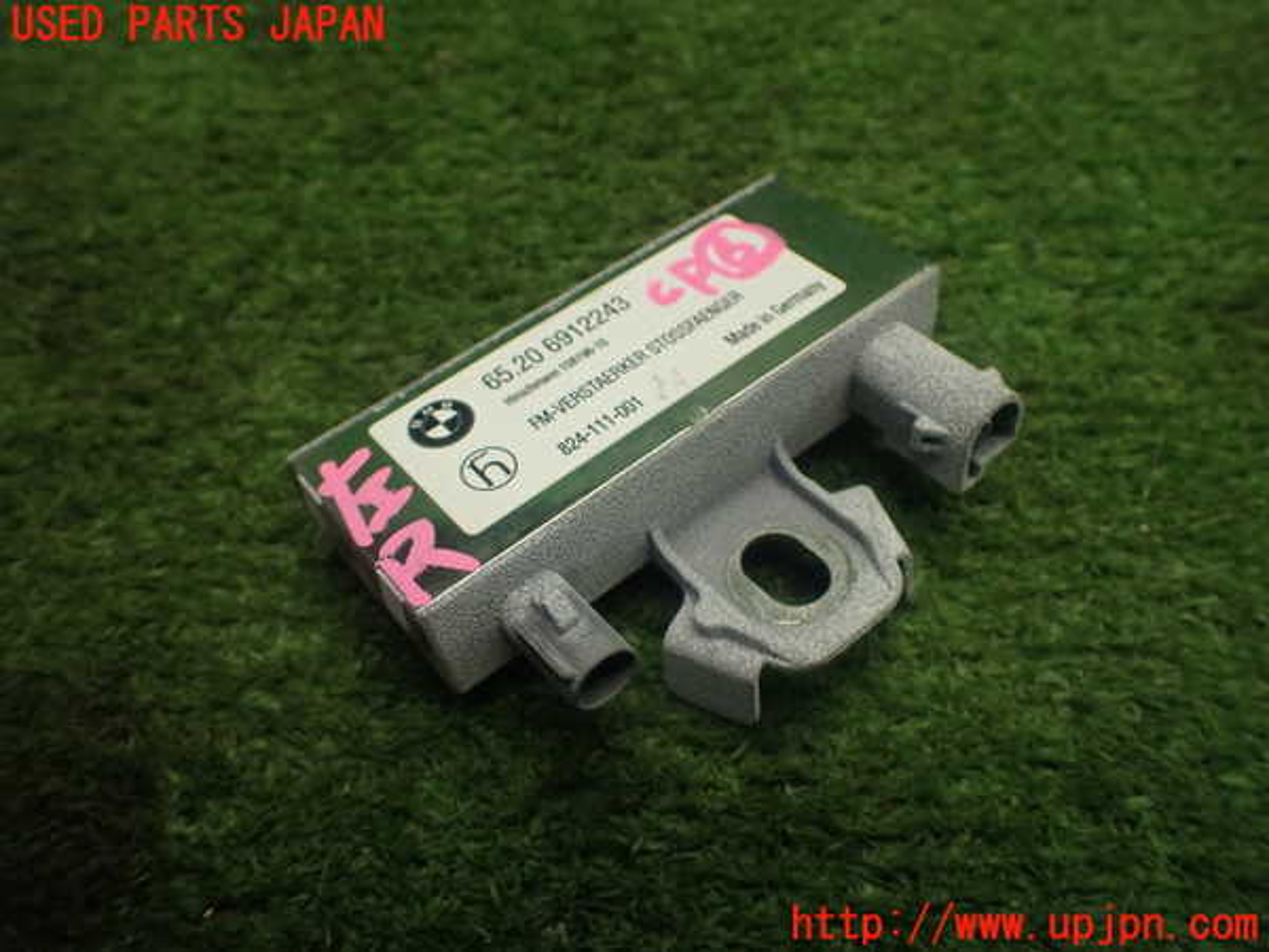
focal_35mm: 30
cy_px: 476
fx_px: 1100
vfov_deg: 46.8
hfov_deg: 60.0
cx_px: 634
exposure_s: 1/125
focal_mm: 5.4
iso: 250
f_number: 2.3
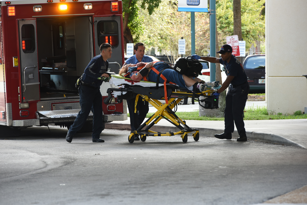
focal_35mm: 200
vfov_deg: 6.9
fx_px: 1706
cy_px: 102
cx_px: 154
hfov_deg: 10.3
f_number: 6.3
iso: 500
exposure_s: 1/160
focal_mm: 200
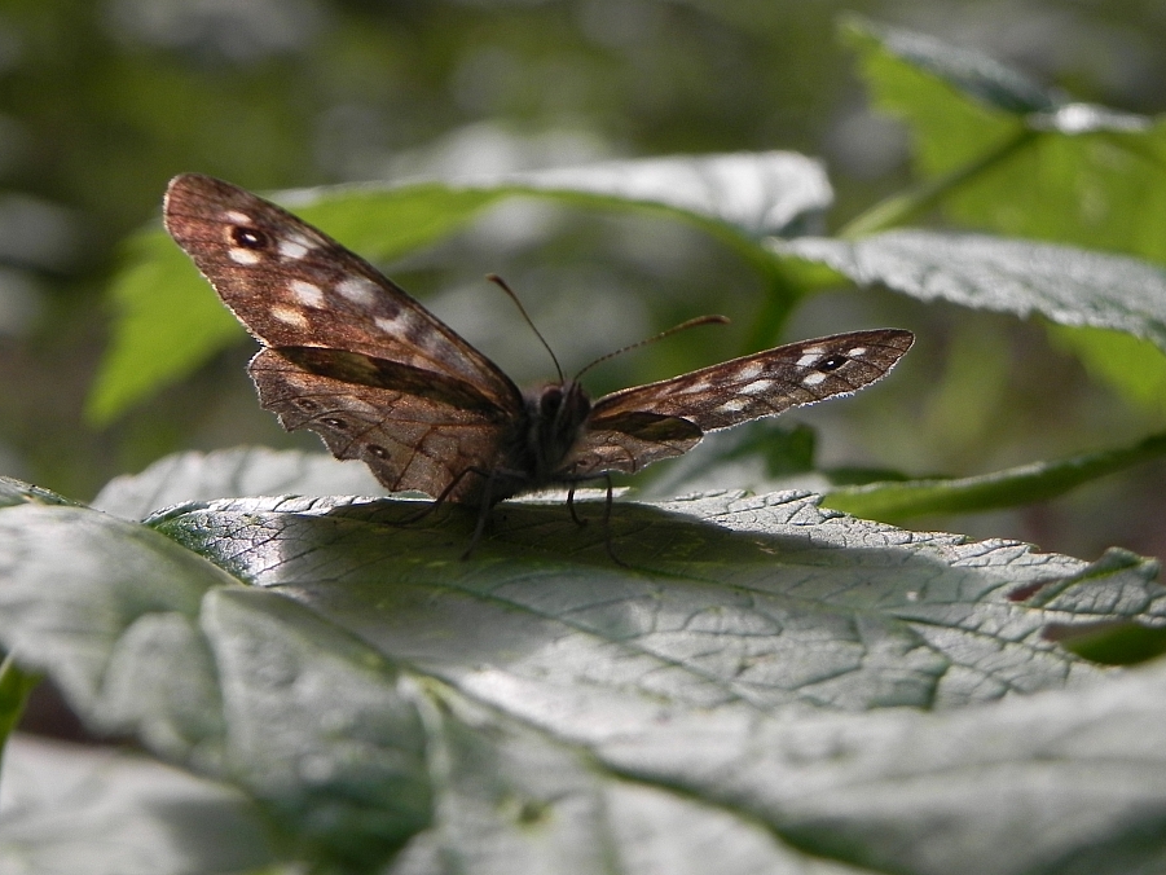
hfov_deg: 18.2
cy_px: 466
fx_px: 3638
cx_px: 524
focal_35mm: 108
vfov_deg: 13.7
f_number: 4
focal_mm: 16.9
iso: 160
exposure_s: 1/406
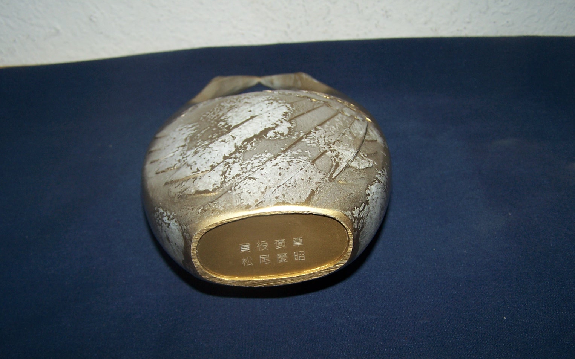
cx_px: 286
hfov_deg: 48.2
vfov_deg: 31.2
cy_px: 214
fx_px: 642
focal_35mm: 41
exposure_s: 1/60
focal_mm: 6.3
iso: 80
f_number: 2.8
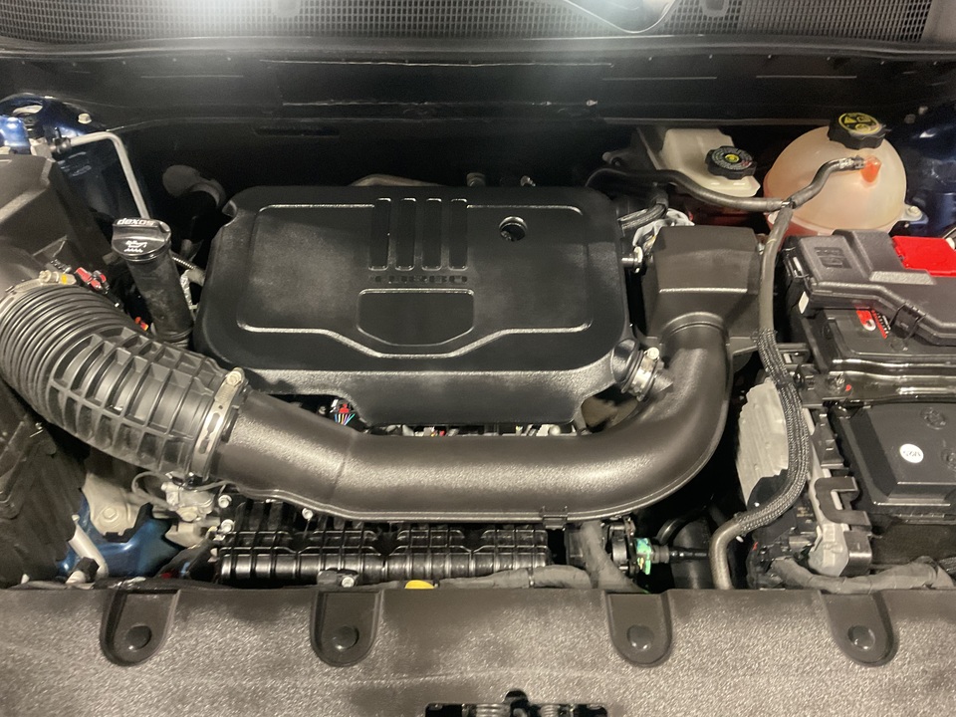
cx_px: 478
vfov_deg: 48.2
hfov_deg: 61.7
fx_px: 801
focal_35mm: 29
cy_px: 358
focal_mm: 3
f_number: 1.8
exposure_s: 1/30
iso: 500
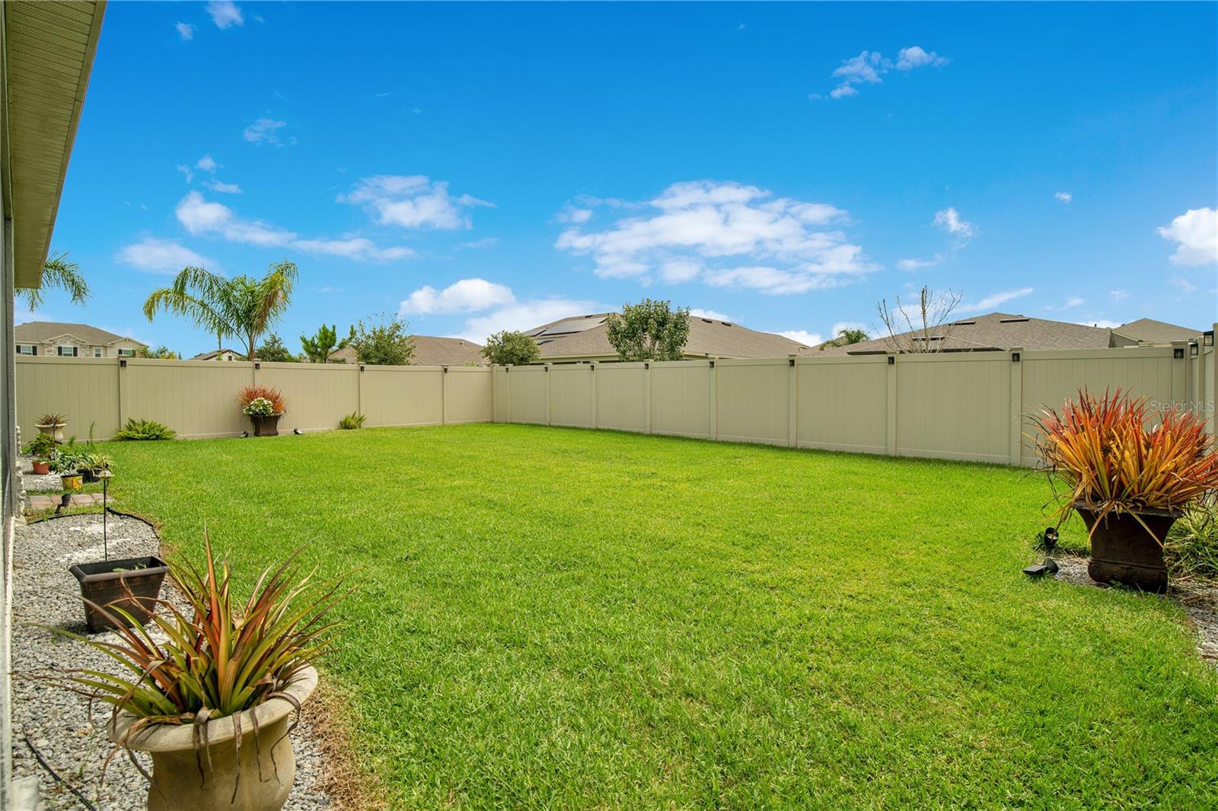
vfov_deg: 73.7
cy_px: 406
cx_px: 609
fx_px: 541
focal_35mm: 16
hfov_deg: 96.7
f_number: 9
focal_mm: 16
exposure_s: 1/125
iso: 100
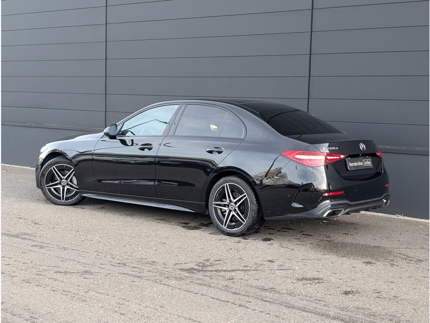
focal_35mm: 49
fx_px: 609
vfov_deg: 29.7
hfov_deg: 38.9
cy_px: 162
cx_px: 215
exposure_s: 1/340
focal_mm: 6.9
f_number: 1.68
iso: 150
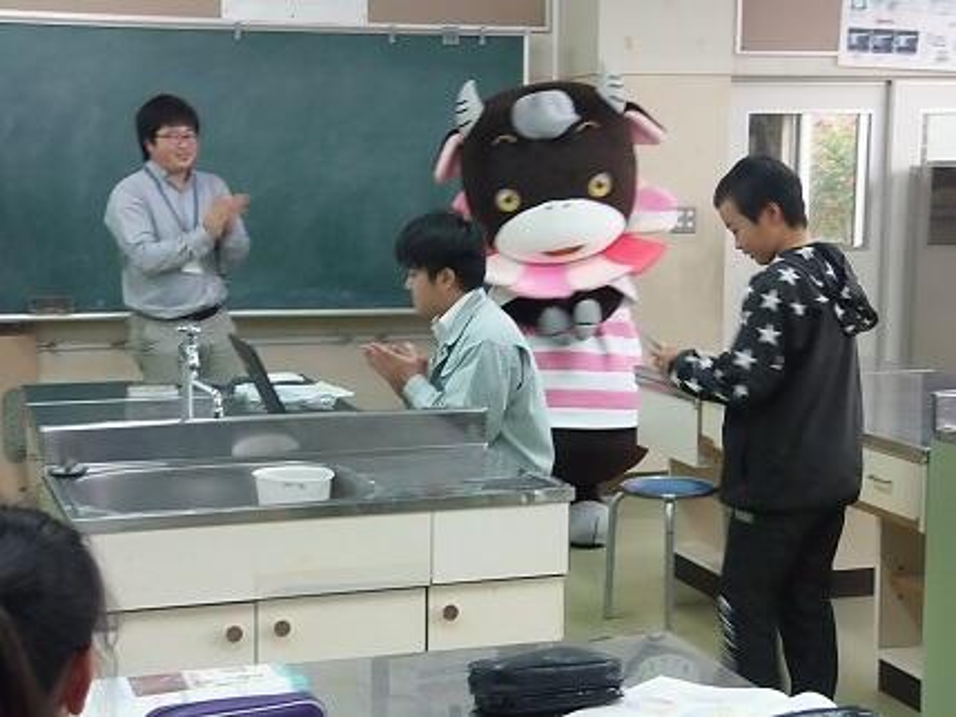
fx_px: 1658
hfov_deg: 32.2
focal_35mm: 60
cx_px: 478
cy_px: 358
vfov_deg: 24.4
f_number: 4
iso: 400
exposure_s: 1/30
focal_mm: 10.7
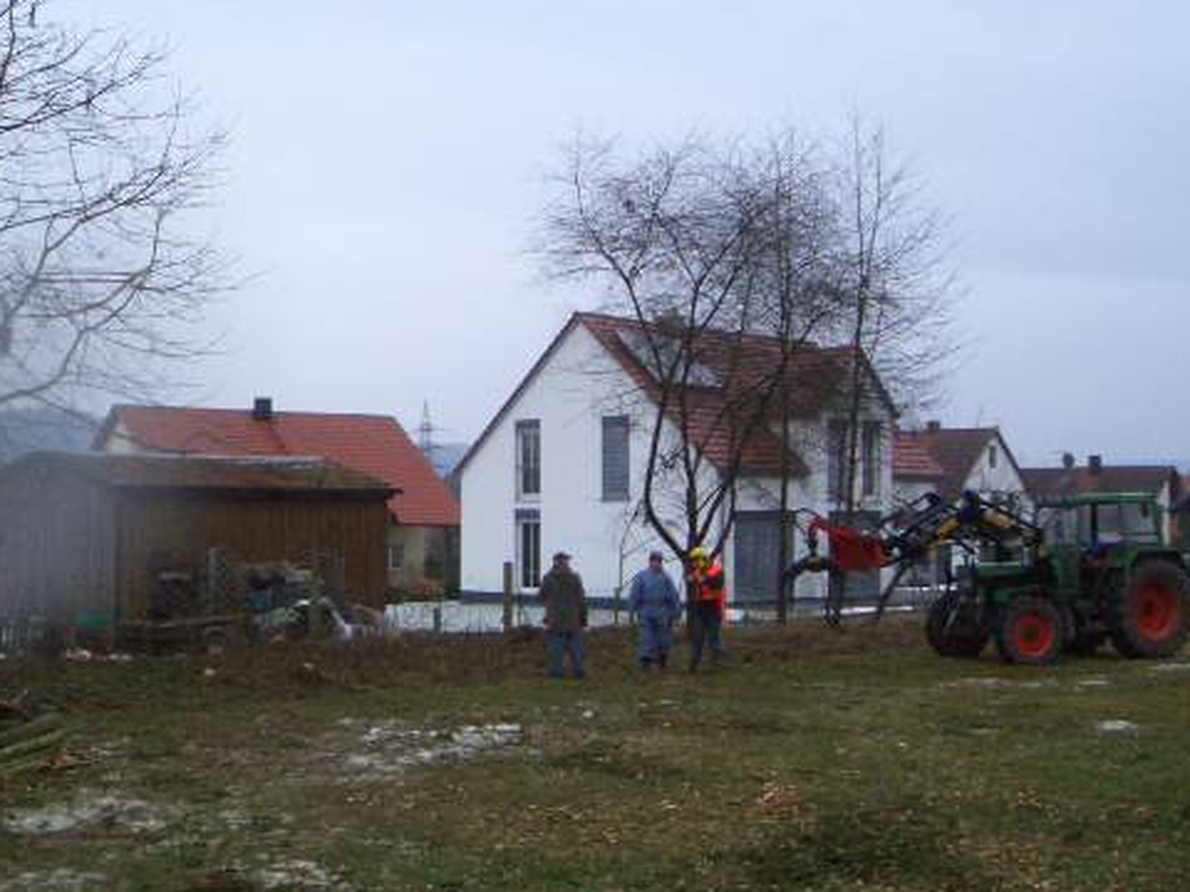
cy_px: 448
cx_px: 464
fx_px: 1650
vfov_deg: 30.3
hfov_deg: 39.5
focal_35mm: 48
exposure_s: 1/60
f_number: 4
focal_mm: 4.8
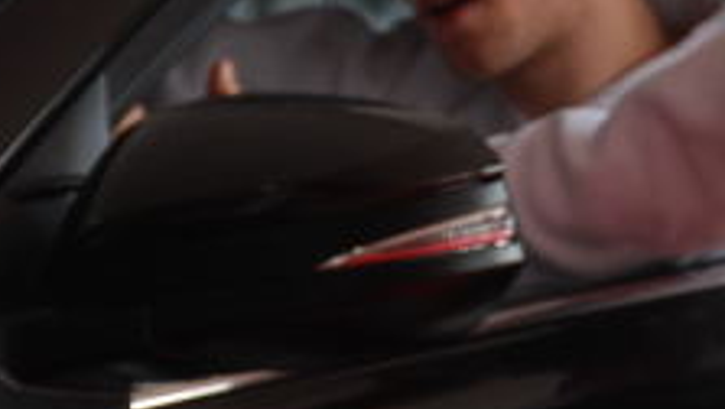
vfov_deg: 2.6
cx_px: 624
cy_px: -67
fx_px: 9161
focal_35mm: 476
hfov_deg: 4.5
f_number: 5.3
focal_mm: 66
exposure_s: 1/160
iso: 200
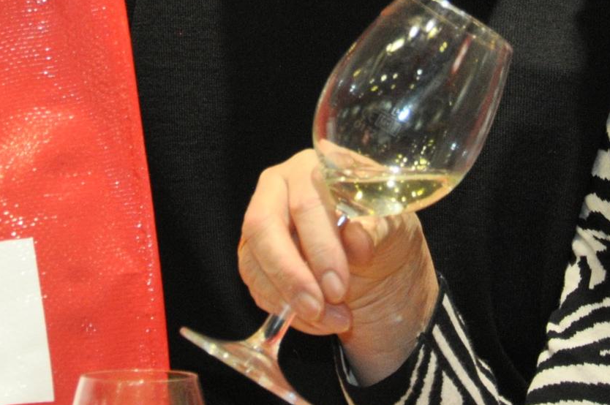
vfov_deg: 7.7
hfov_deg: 11.8
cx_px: 291
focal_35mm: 175
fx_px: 2962
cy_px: -112
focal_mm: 38
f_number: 4.5
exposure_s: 1/60
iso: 1250
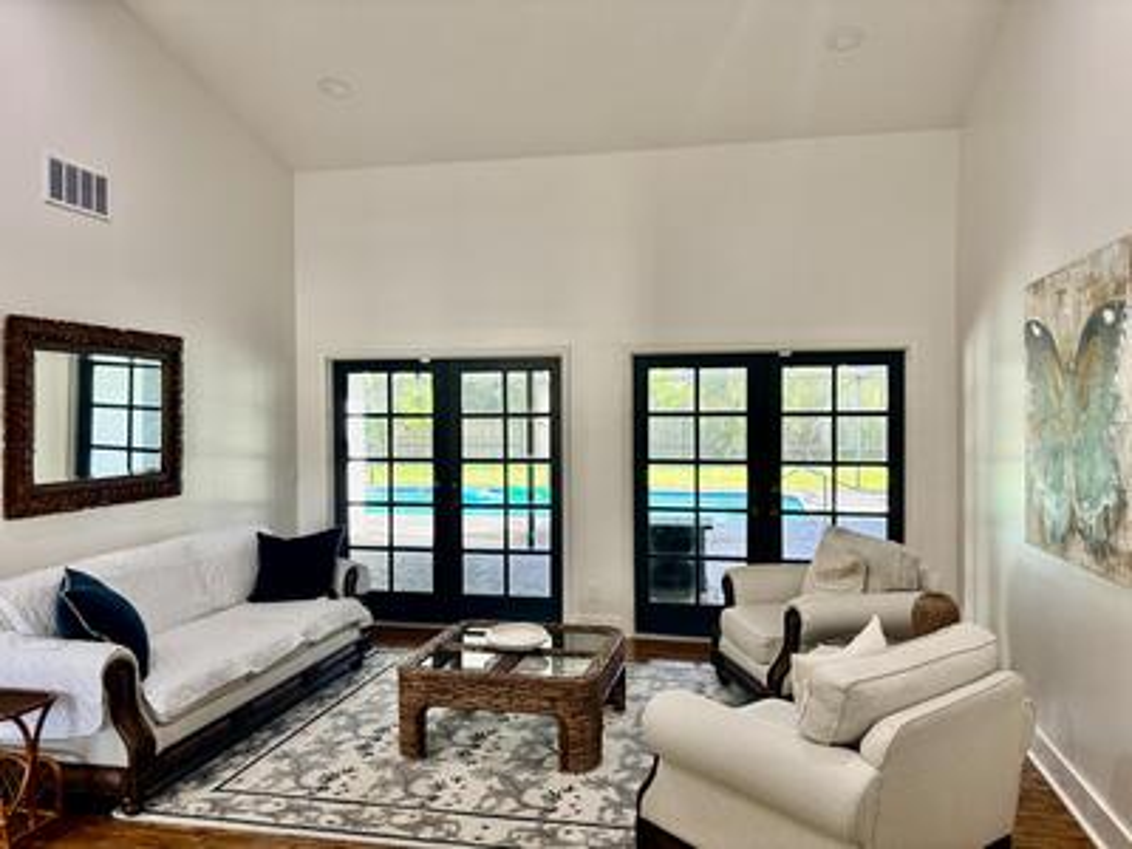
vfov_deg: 53.1
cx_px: 566
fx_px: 850
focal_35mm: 26
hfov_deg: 67.3
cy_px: 424
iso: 80
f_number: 1.6
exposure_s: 1/60
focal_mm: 5.96
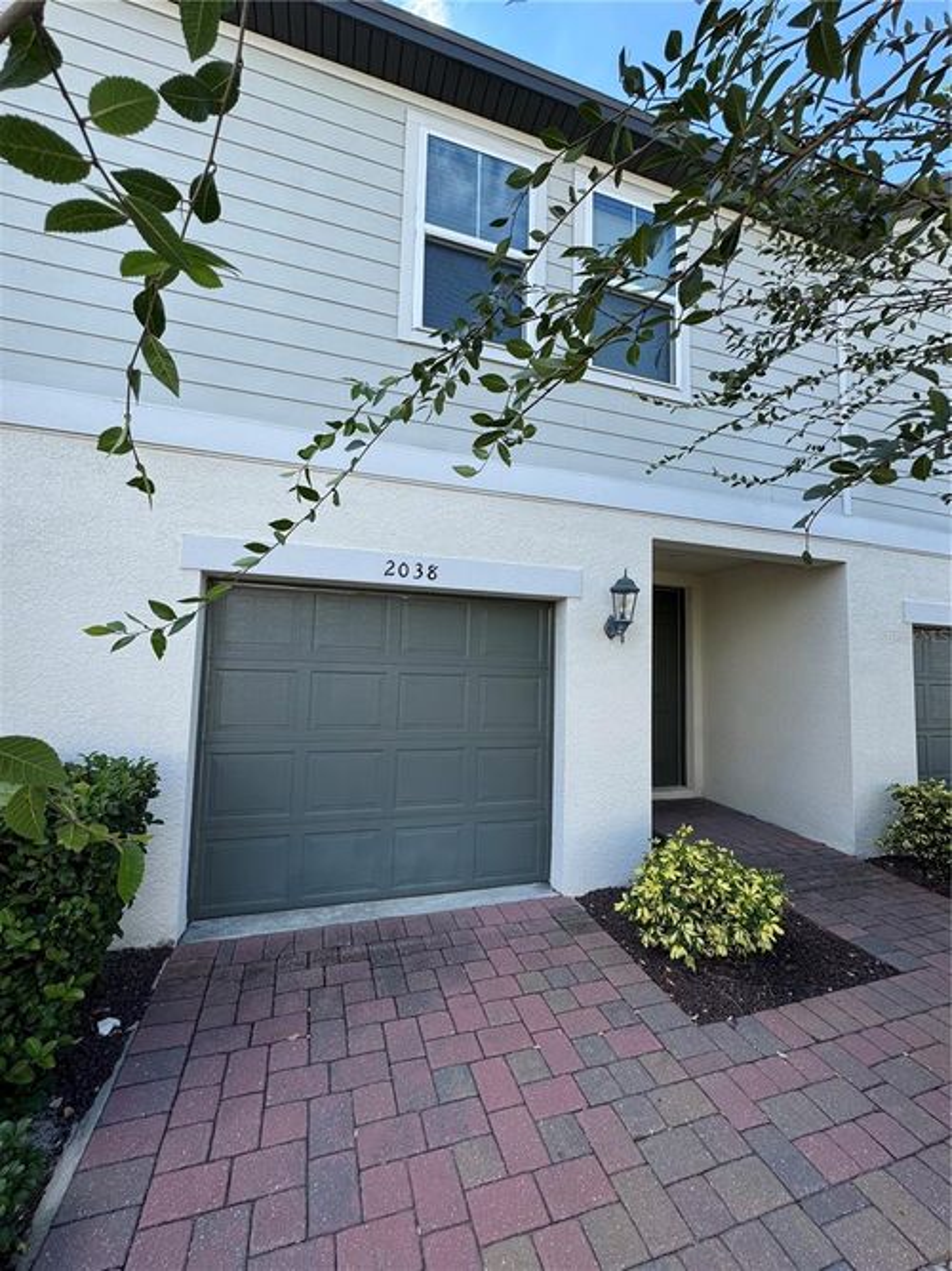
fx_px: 514
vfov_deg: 102.1
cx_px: 476
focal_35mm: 14
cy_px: 636
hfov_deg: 85.7
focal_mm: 2.22
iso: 40
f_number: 2.2
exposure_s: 1/377
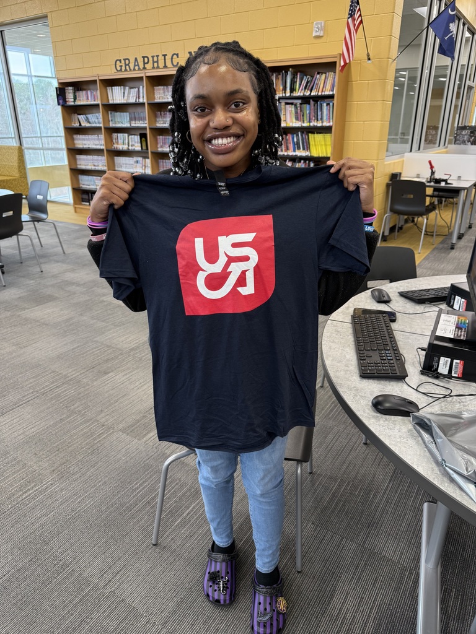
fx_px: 440
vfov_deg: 71.6
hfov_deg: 56.8
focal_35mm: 24
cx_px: 238
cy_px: 317
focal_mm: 6.76
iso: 160
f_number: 1.78
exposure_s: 1/60
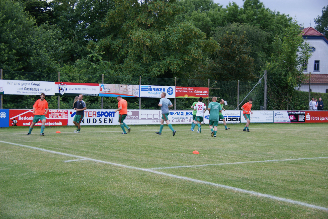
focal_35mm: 52
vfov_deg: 25.8
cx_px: 164
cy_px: 110
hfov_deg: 37.8
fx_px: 478
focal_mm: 35
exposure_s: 1/60
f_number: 4.5
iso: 100
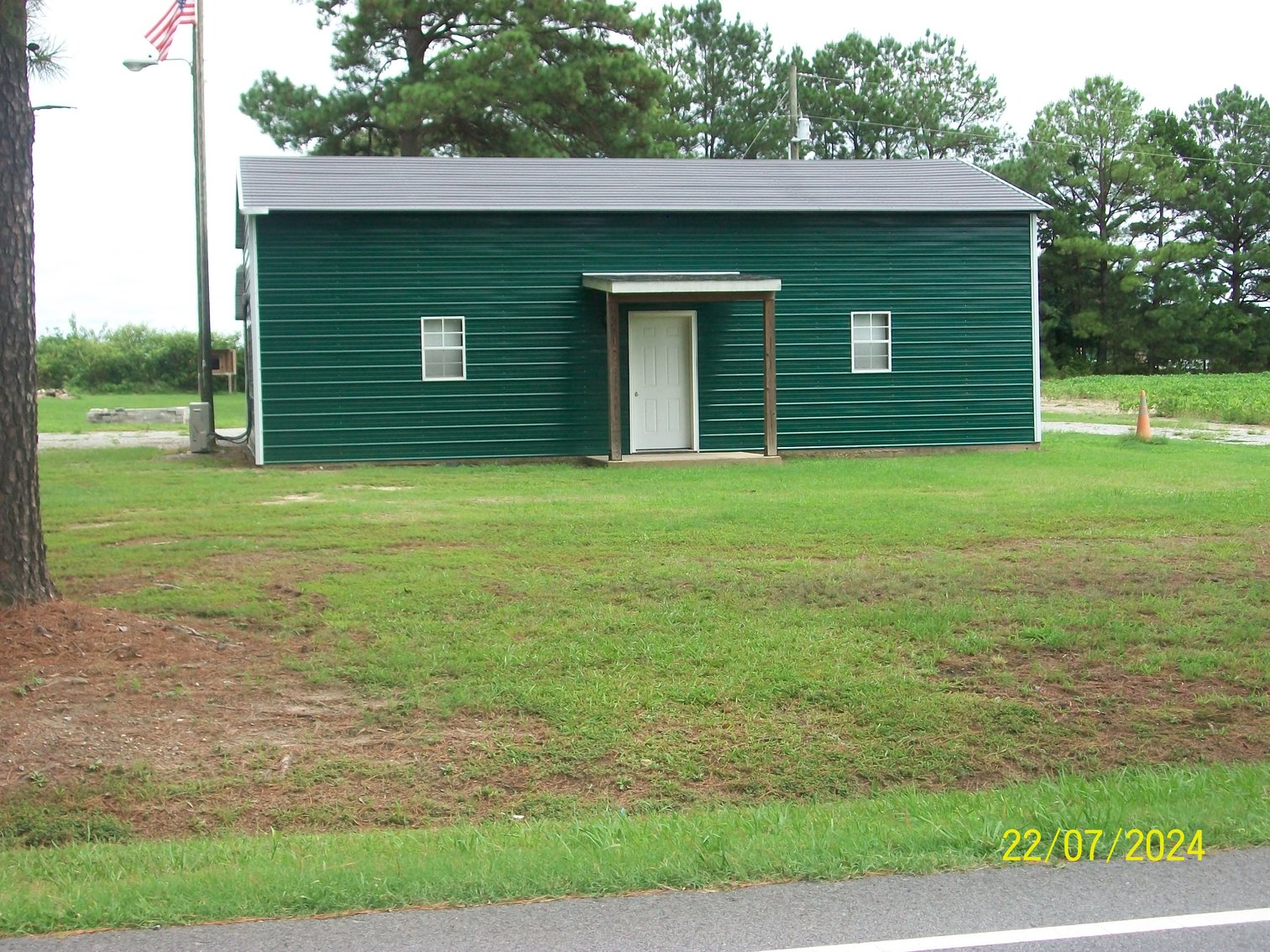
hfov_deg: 36.2
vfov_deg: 27.5
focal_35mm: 53
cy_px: 476
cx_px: 635
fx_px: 1945
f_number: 3.6
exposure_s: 1/400
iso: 80
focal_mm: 8.8
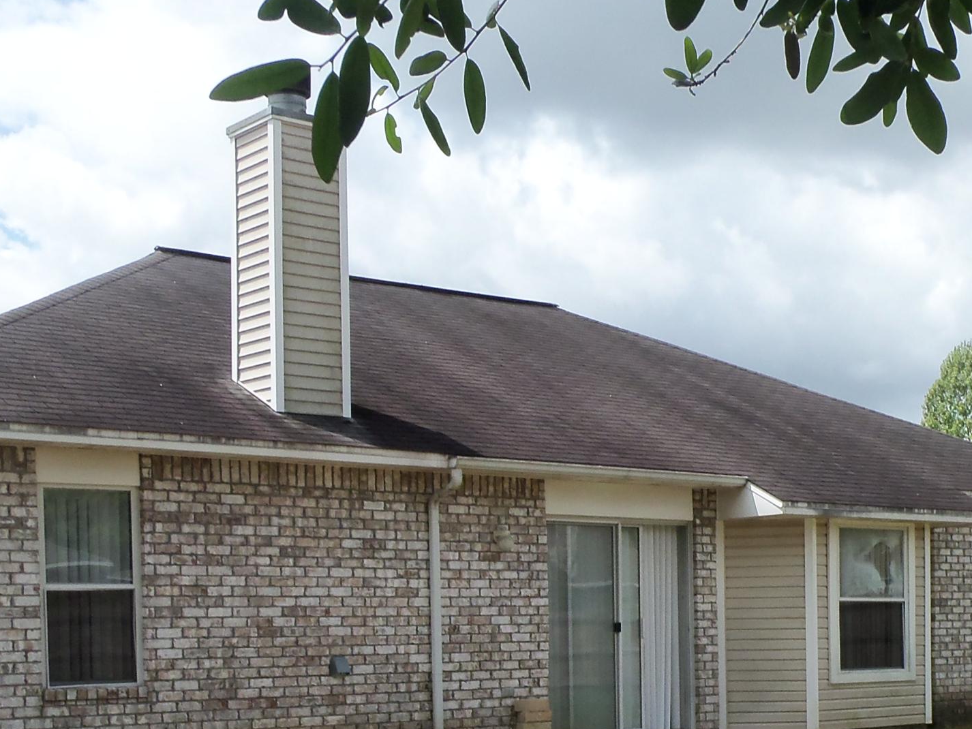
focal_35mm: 61
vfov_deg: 23.2
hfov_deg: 31.5
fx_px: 1713
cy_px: 707
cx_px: 626
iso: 80
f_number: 8.6
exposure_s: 1/160
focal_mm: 5.2
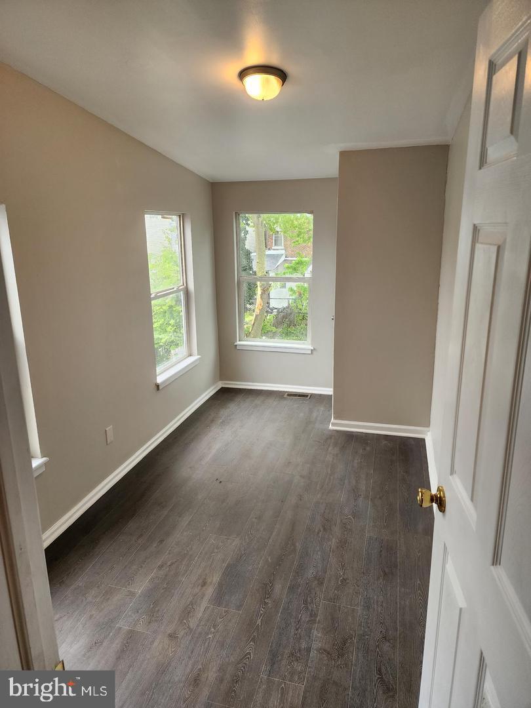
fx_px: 470
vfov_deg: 73.9
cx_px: 266
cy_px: 354
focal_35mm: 23
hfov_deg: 58.9
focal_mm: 6.4
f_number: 1.8
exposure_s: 1/120
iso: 160
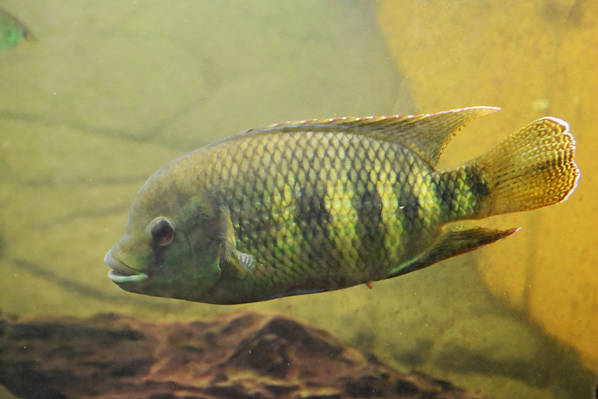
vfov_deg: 26.5
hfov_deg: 38.9
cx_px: 299
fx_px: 847
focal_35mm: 51
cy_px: 200
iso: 1100
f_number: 4.2
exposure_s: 1/60
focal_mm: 34
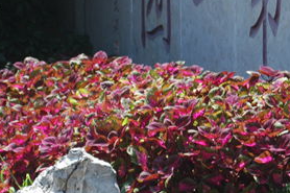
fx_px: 3470
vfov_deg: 3.2
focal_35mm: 431
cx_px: 136
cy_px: 96
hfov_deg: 4.8
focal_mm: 100
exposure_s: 1/160
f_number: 9
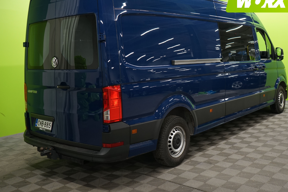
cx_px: 158
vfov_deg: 34.1
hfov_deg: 49.5
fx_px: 312
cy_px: 74
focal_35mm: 39
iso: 800
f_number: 5
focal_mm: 31
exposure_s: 1/40
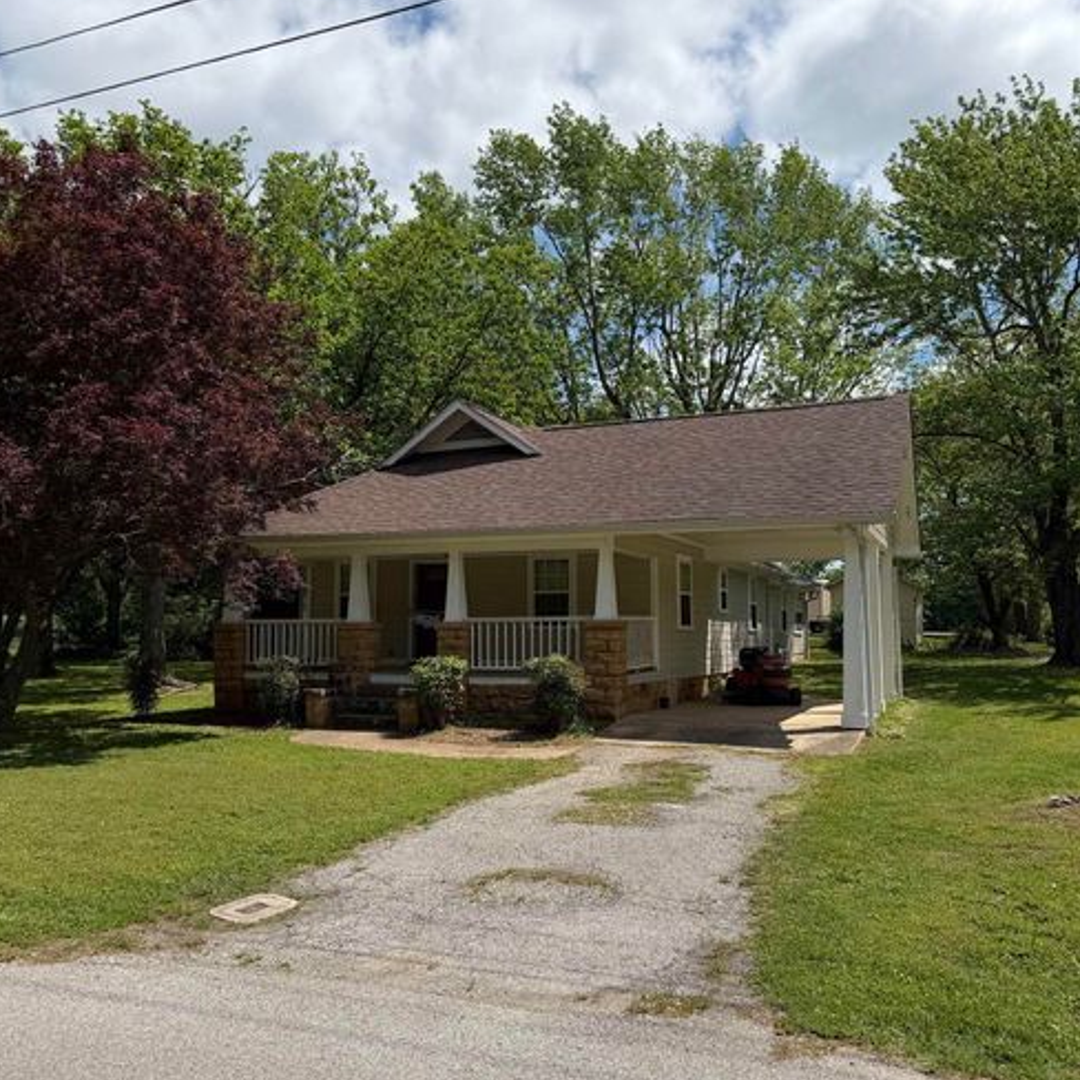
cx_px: 538
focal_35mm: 29
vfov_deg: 55.5
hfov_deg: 55.6
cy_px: 596
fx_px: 1024
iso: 80
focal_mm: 6.76
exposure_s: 1/6173
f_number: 1.78
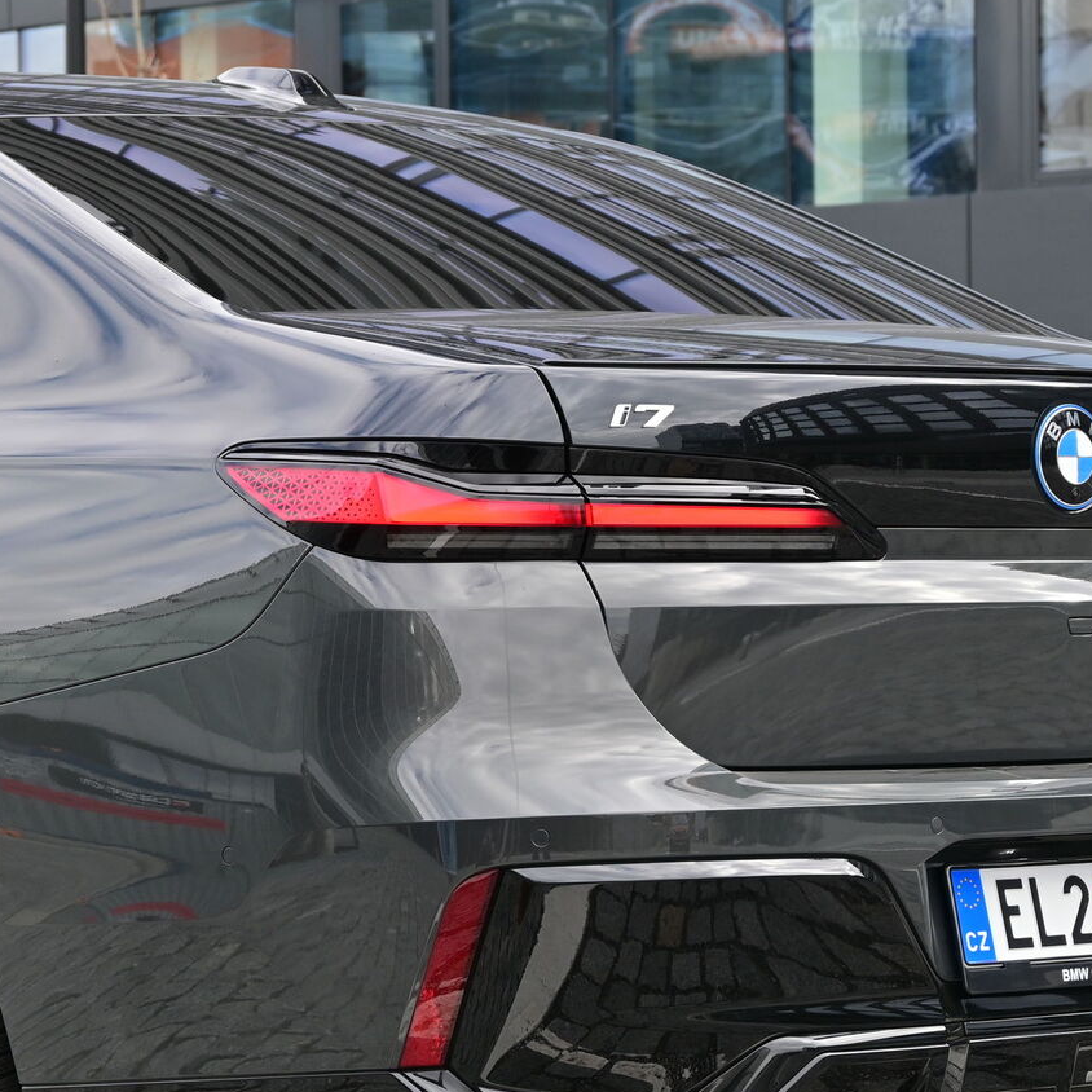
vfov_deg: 12.0
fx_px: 5175
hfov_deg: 12.0
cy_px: 634
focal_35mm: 145
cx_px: 510
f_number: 6.3
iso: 100
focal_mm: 50
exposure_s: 1/100
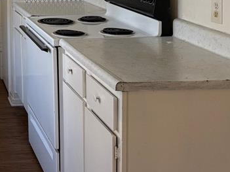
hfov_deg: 24.8
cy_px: -25
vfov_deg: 19.9
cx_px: -52
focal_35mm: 70
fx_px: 465
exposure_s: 1/117
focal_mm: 6.76
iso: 200
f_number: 1.78
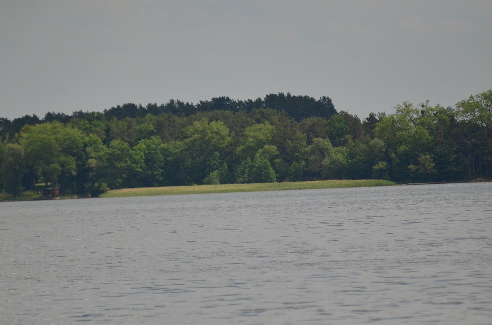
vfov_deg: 3.0
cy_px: 162
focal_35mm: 450
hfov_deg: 4.6
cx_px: 246
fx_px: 6135
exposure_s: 1/8000
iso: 720
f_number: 5.6
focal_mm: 300
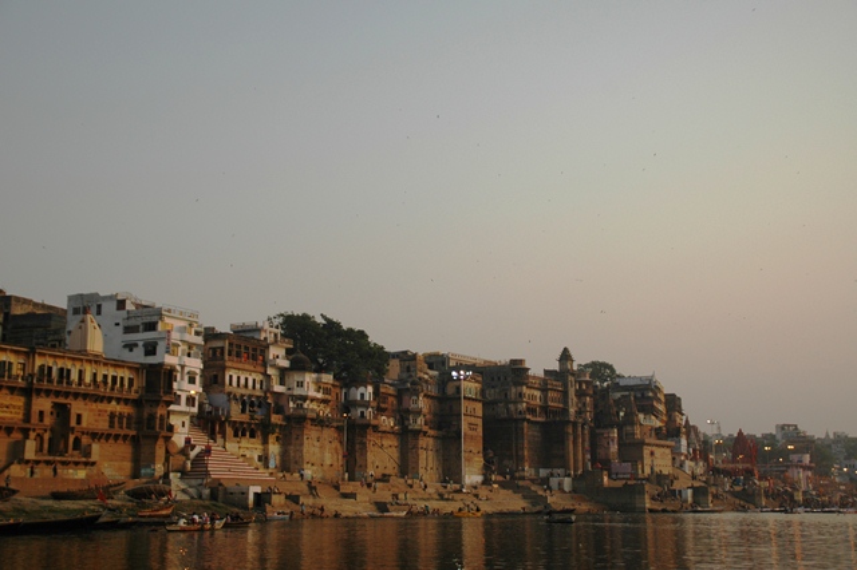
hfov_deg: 41.1
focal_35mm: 48
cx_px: 428
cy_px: 285
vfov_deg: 28.0
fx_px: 1142
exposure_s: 1/800
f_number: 4.2
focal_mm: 32
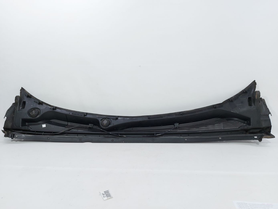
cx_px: 139
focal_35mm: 24
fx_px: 193
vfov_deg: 56.8
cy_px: 104
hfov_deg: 71.6
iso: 50
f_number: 1.8
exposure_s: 1/50
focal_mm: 5.23
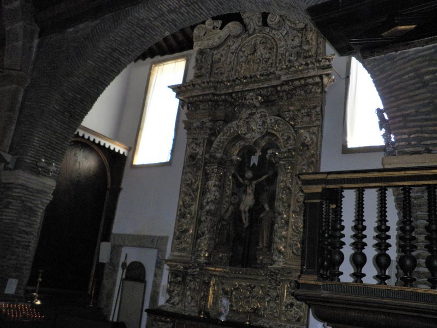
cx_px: 218
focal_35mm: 36
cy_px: 164
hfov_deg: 51.4
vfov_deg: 39.7
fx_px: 454
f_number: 3.5
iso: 200
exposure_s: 1/30
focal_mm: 6.3
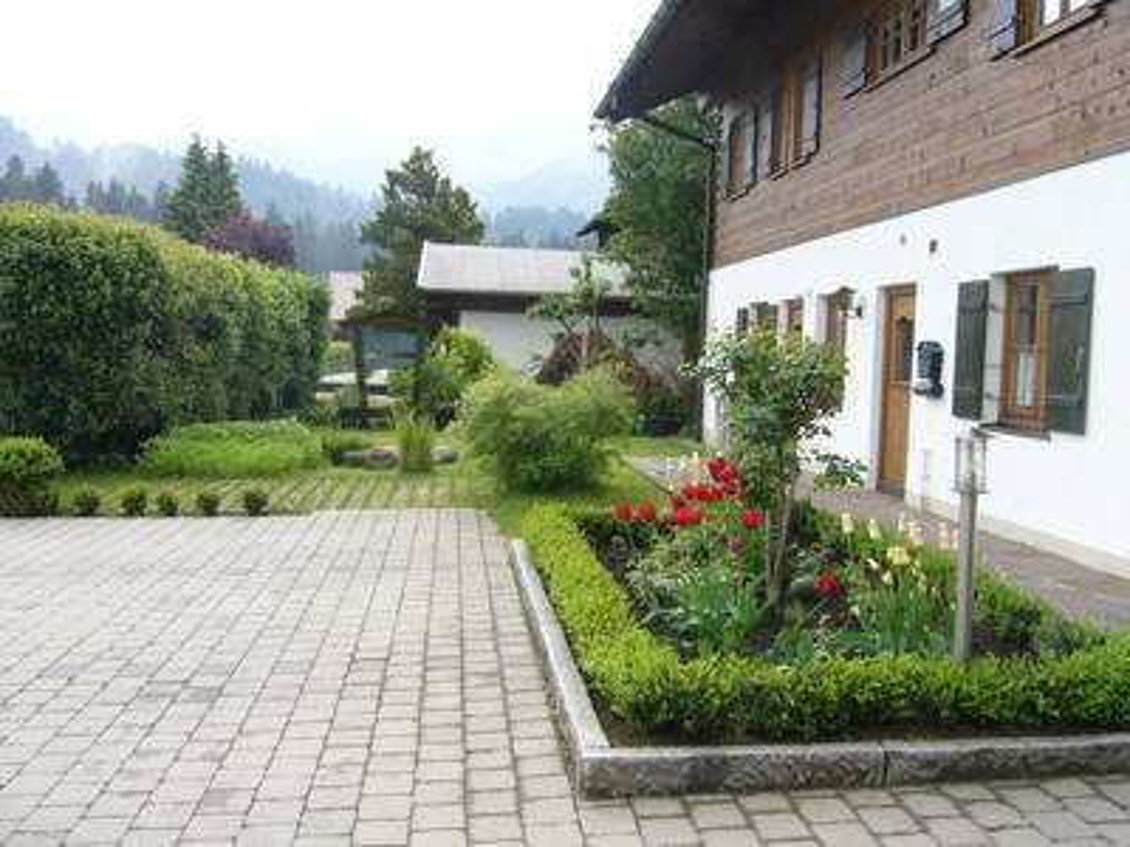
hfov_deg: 52.6
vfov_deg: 40.7
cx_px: 565
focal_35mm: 35
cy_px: 424
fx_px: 1143
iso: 200
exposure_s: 1/250
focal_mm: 5.8
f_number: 5.6
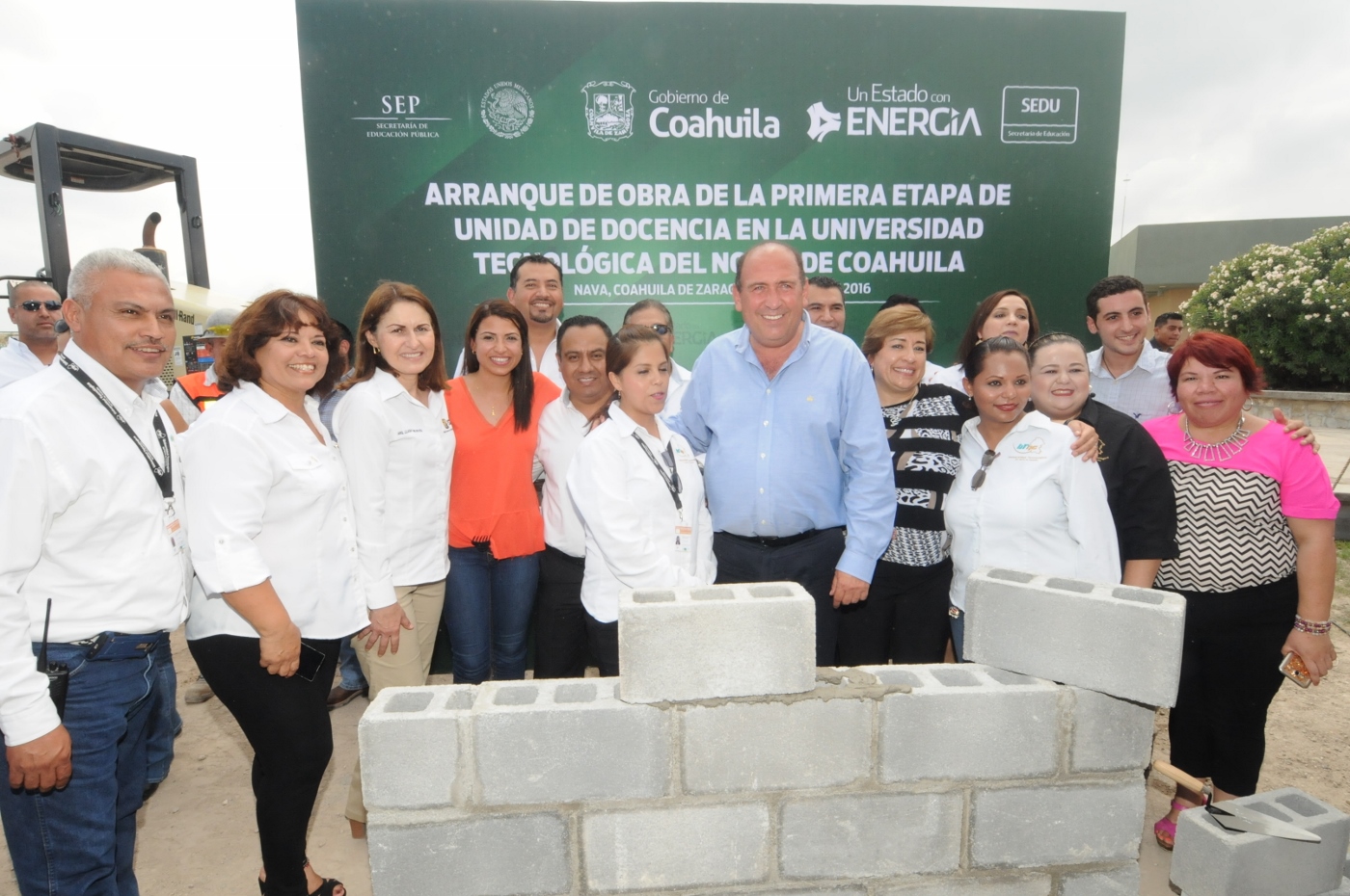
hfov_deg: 90.1
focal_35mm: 18
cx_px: 675
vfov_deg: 67.3
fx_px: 674
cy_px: 448
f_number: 14
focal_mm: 12
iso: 1000
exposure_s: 1/250
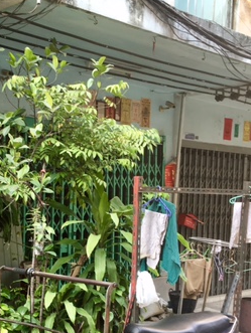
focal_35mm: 56
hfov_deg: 25.7
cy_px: 248
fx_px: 540
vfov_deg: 33.6
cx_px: 50
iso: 25
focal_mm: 4.15
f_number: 2.2
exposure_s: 1/50
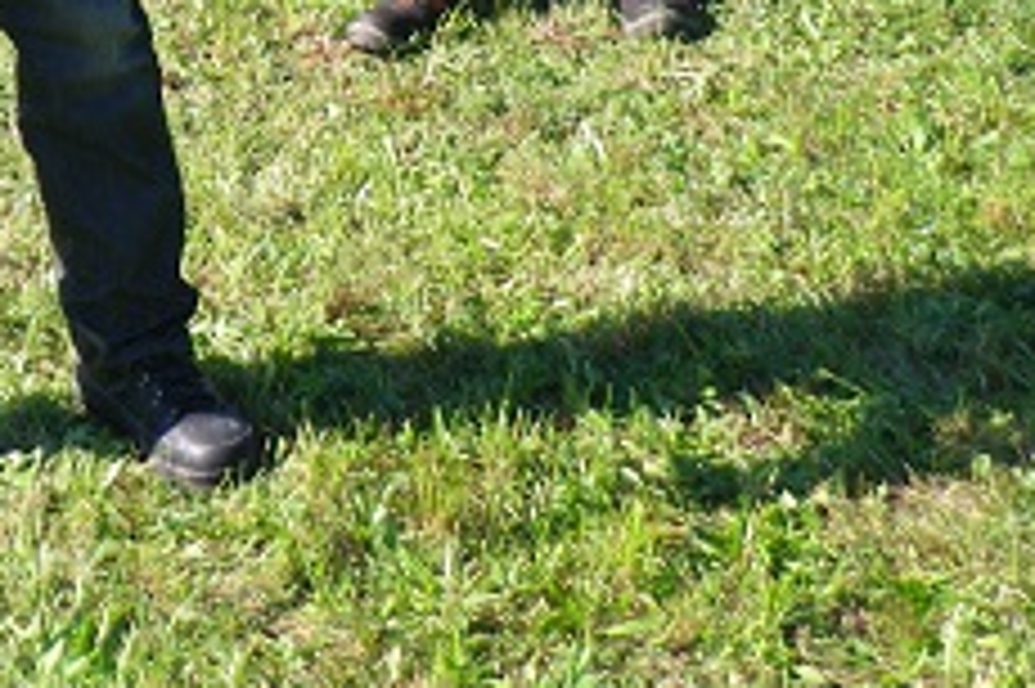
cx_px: 117
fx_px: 3246
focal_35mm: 113
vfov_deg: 11.6
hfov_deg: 17.9
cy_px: -306
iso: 64
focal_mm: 7
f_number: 3.9
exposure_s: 1/250
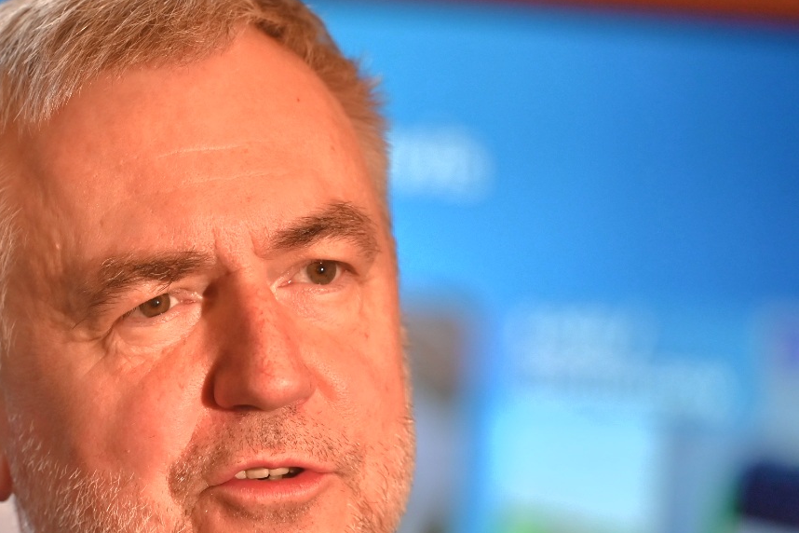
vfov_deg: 4.0
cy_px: 378
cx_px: 175
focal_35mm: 340
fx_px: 7546
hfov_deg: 6.1
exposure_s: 1/500
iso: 1000
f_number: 2.8
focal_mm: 180
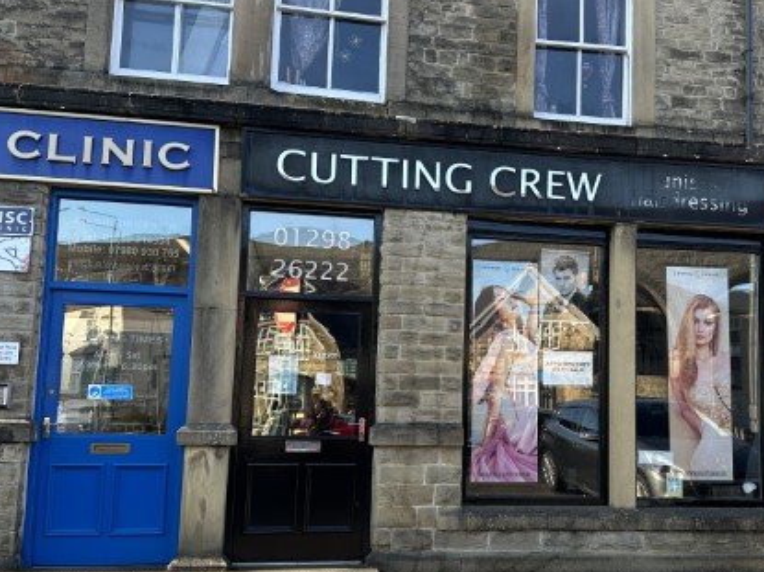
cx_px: 464
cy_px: 318
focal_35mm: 37
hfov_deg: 49.8
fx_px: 816
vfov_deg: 38.6
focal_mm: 6.86
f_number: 1.78
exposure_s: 1/501
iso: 80
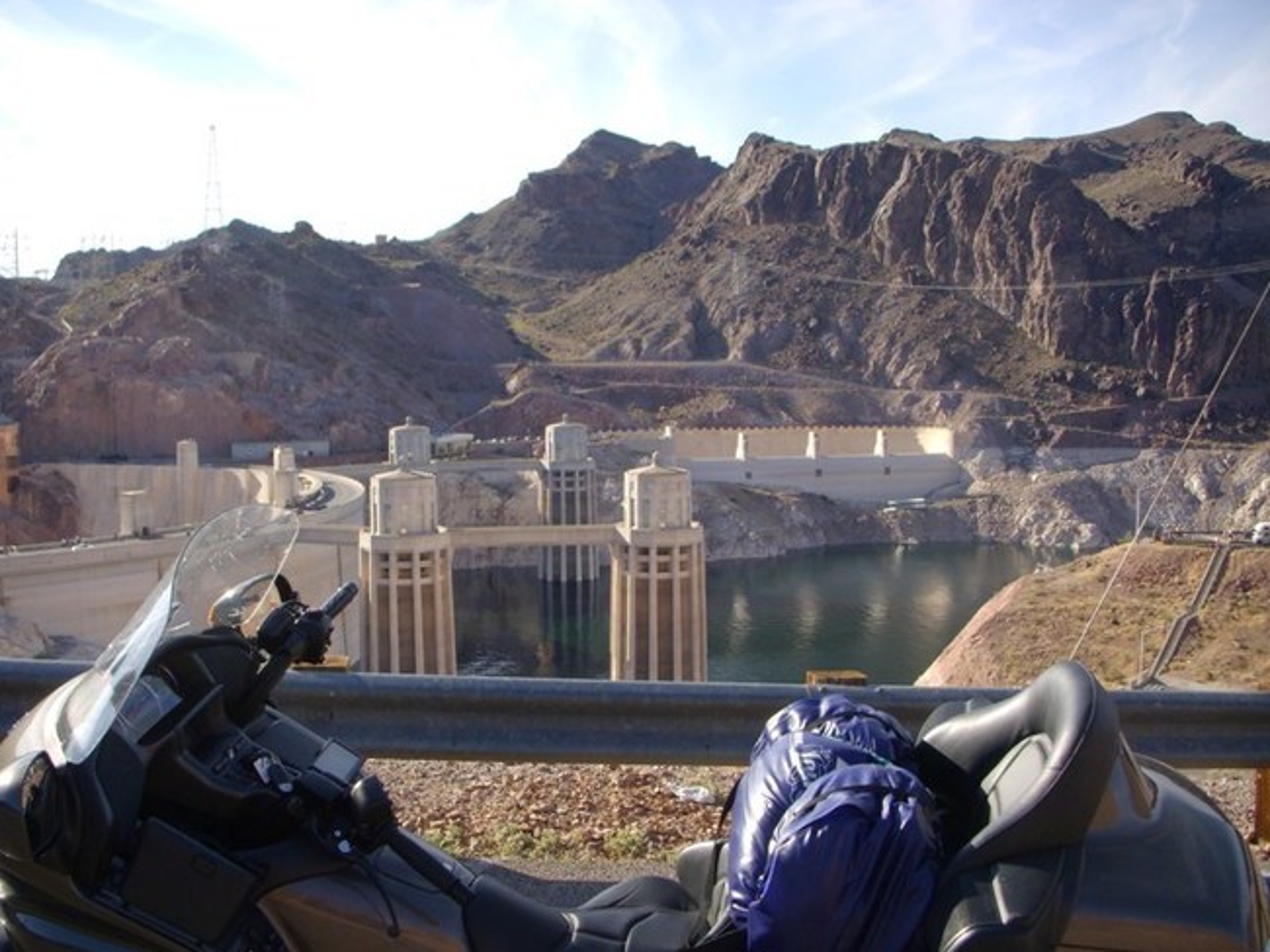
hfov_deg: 47.9
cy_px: 483
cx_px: 622
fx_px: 1430
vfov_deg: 36.8
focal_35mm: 39
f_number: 3.3
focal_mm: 6.3
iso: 100
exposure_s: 1/640
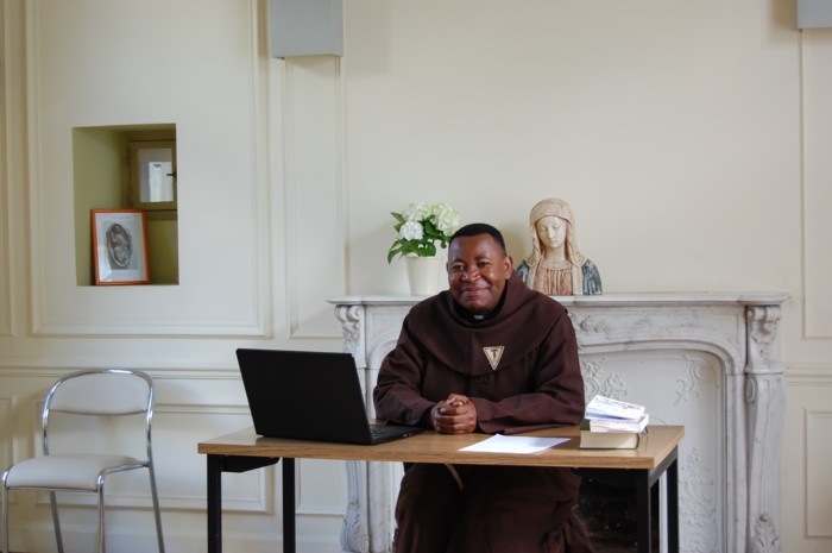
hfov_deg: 29.9
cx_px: 416
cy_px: 276
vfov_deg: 20.1
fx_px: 1558
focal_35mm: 68
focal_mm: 45
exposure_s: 1/30
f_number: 5.3
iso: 400
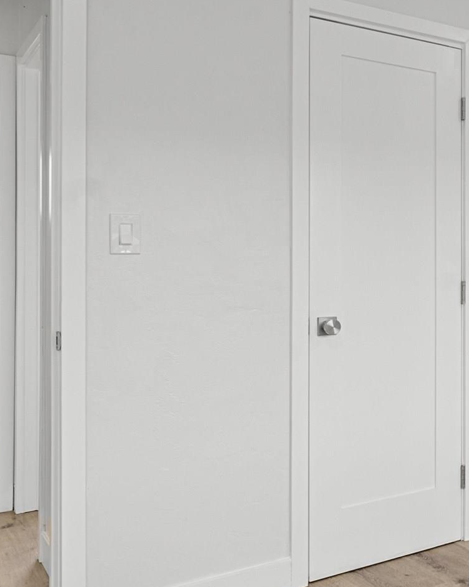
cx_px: 664
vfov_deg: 42.9
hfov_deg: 27.0
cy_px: 274
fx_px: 746
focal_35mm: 43
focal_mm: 14
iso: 100
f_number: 8
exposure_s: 1/2.5
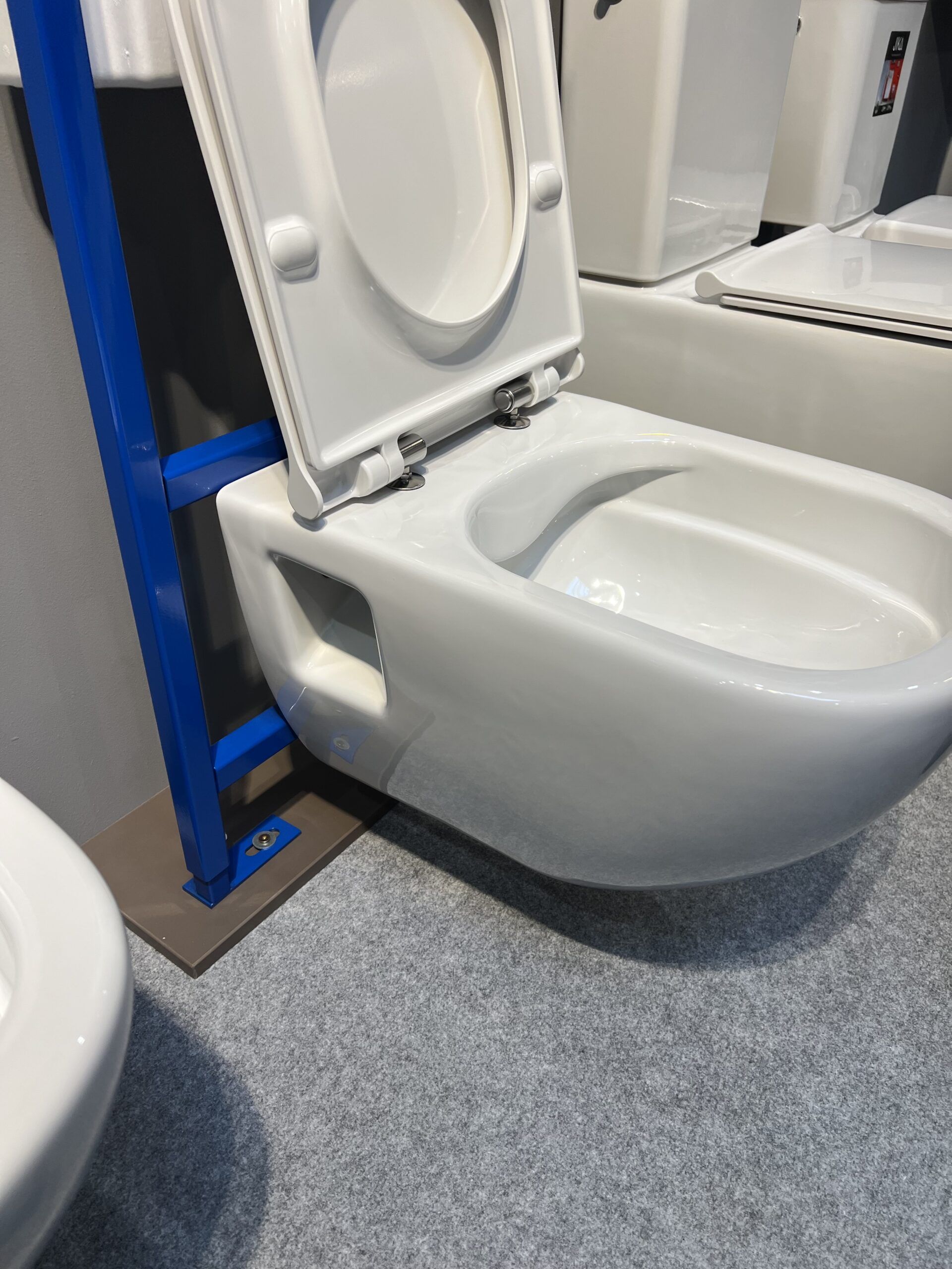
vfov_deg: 67.3
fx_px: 953
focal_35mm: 26
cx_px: 476
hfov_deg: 53.1
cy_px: 634
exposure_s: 1/159
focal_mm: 5.7
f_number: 1.5
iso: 40
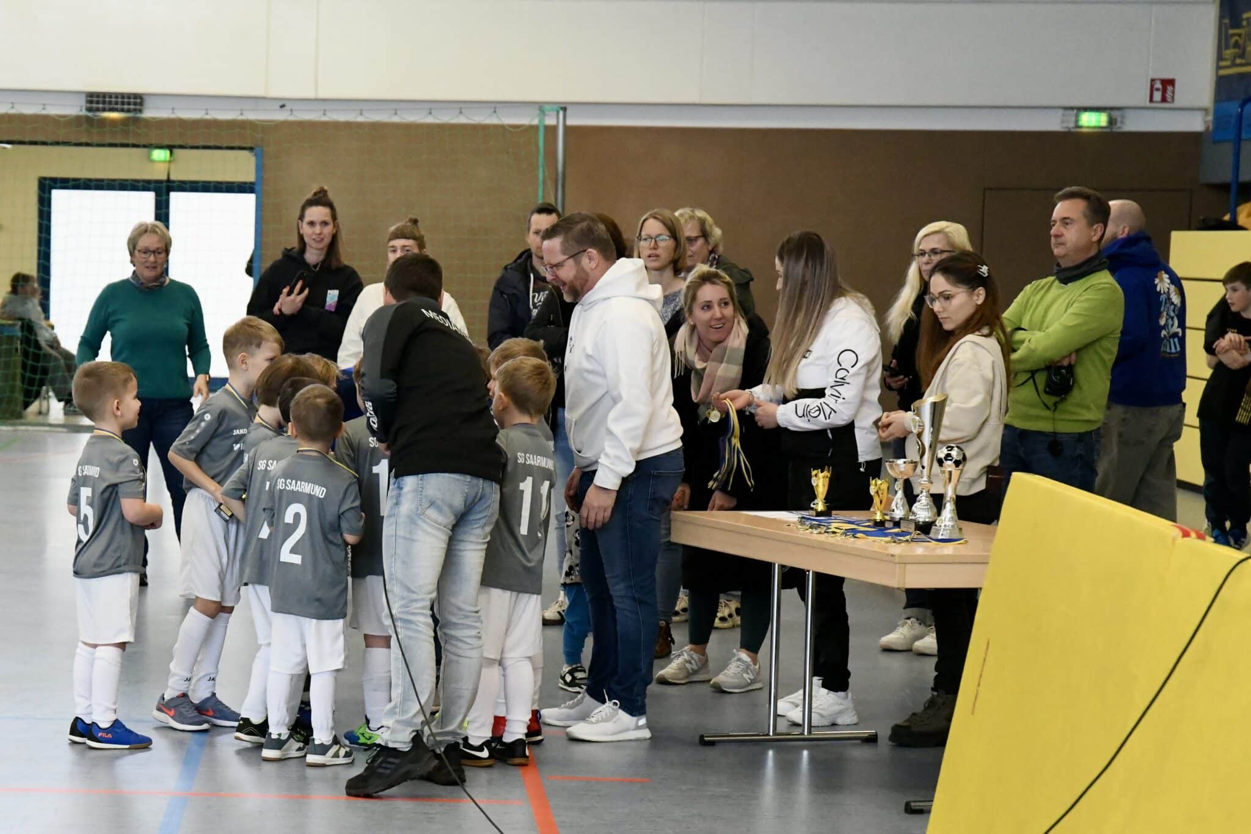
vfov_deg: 19.5
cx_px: 626
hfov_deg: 28.8
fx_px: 2432
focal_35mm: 70
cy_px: 417
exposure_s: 1/640
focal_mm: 70
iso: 8000
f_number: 5
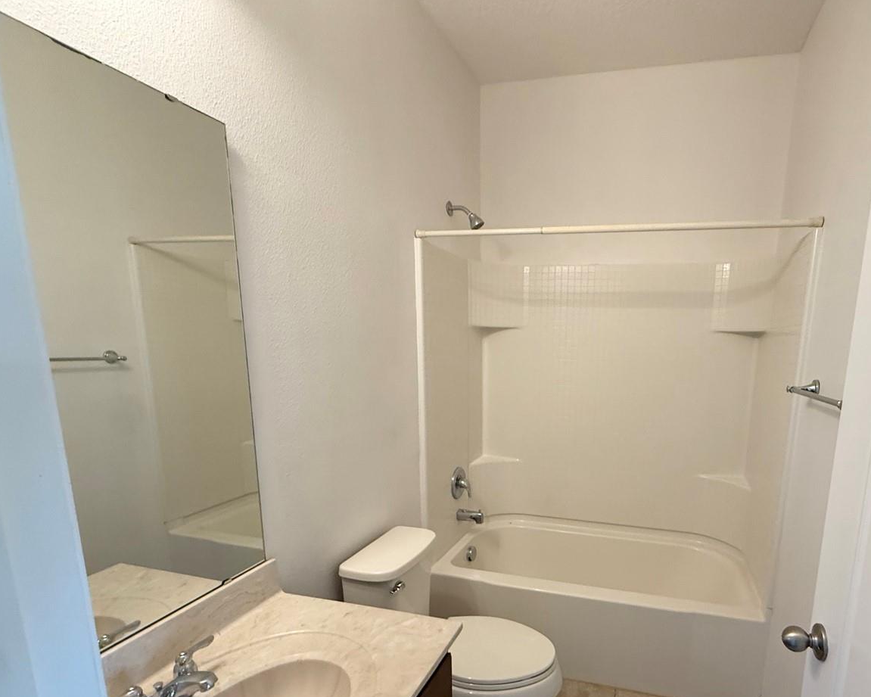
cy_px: 434
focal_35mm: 19
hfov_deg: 81.8
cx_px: 540
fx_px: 490
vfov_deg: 69.8
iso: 200
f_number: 2.2
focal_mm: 2.22
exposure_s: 1/60
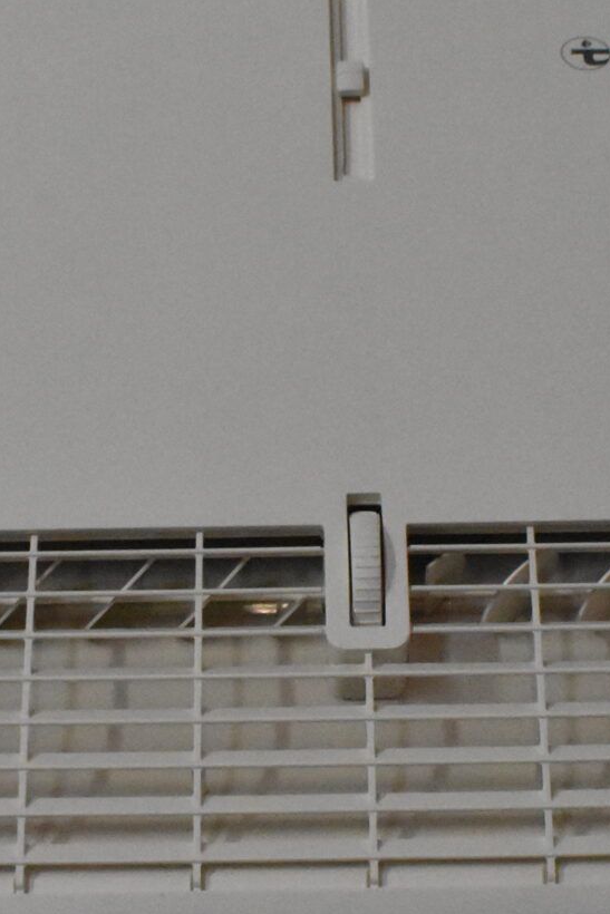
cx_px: 326
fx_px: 2617
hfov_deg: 13.3
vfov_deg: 19.8
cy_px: 319
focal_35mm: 103
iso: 6400
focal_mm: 22
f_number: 8
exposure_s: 1/250
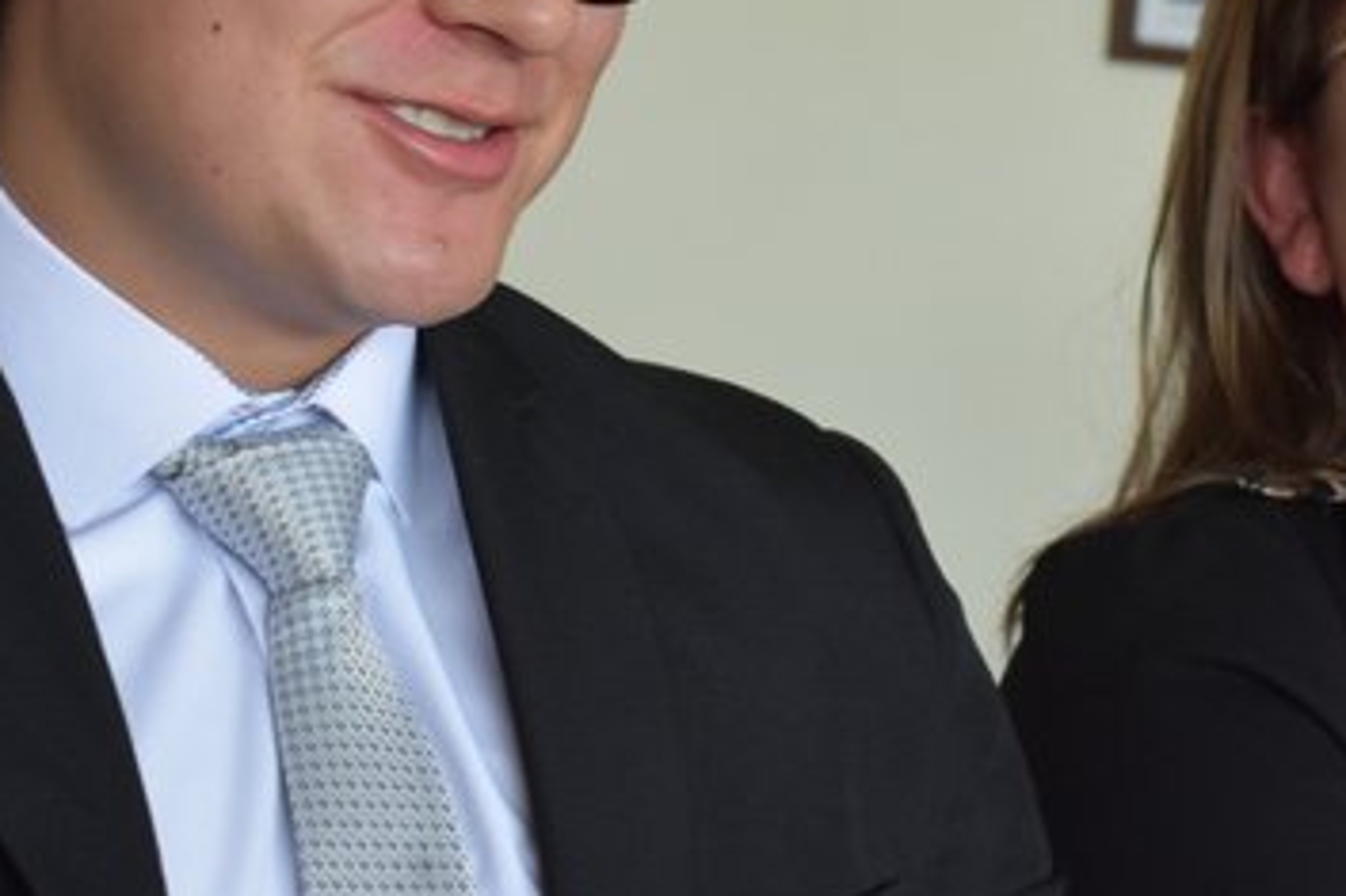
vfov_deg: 10.5
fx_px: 4858
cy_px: 229
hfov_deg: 15.8
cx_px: 724
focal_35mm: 130
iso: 800
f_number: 4.5
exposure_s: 1/60
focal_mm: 34
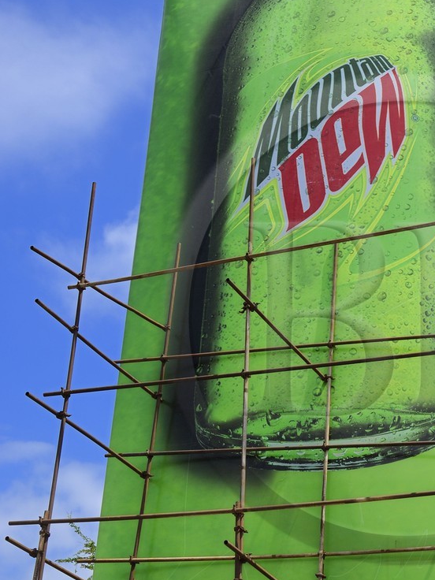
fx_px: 1190
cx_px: 406
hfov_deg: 20.2
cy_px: 319
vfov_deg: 27.4
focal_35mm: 71
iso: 200
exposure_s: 1/200
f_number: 13
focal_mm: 34
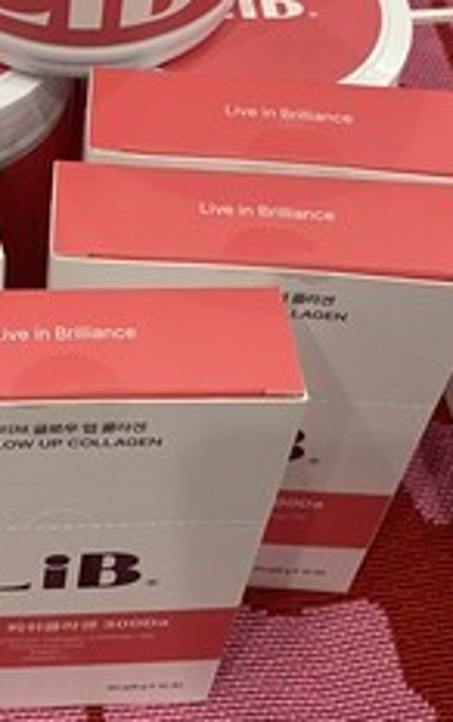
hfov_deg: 18.0
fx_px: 1400
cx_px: 19
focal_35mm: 71
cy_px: 115
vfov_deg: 28.2
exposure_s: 1/60
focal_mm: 4.25
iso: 80
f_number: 1.8
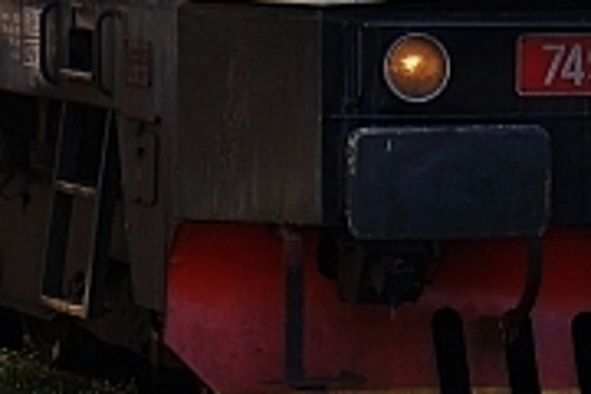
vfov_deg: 4.1
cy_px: -187
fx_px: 5483
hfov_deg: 6.1
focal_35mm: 334
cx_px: -43
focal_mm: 50
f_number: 7.1
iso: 100
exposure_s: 1/100
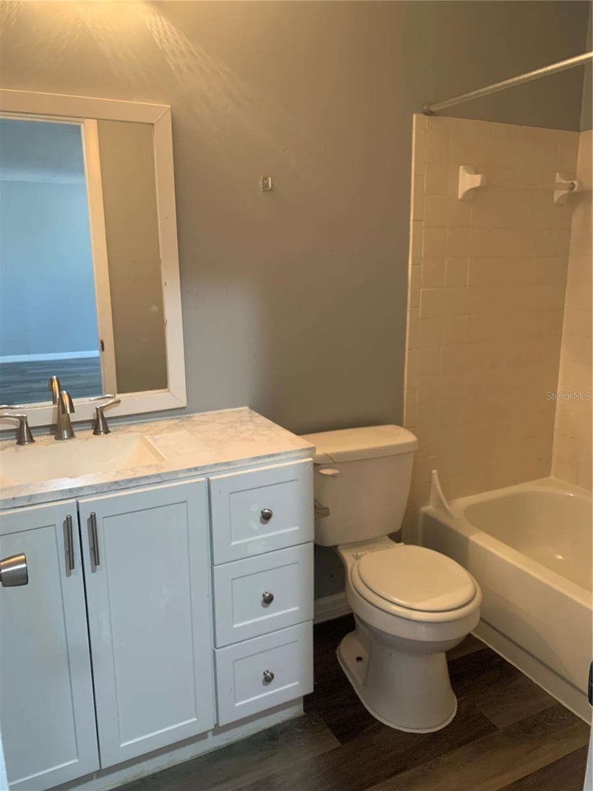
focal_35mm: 26
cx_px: 296
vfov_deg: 67.3
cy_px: 396
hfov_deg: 53.1
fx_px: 594
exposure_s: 1/40
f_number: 1.8
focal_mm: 4.25
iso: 320
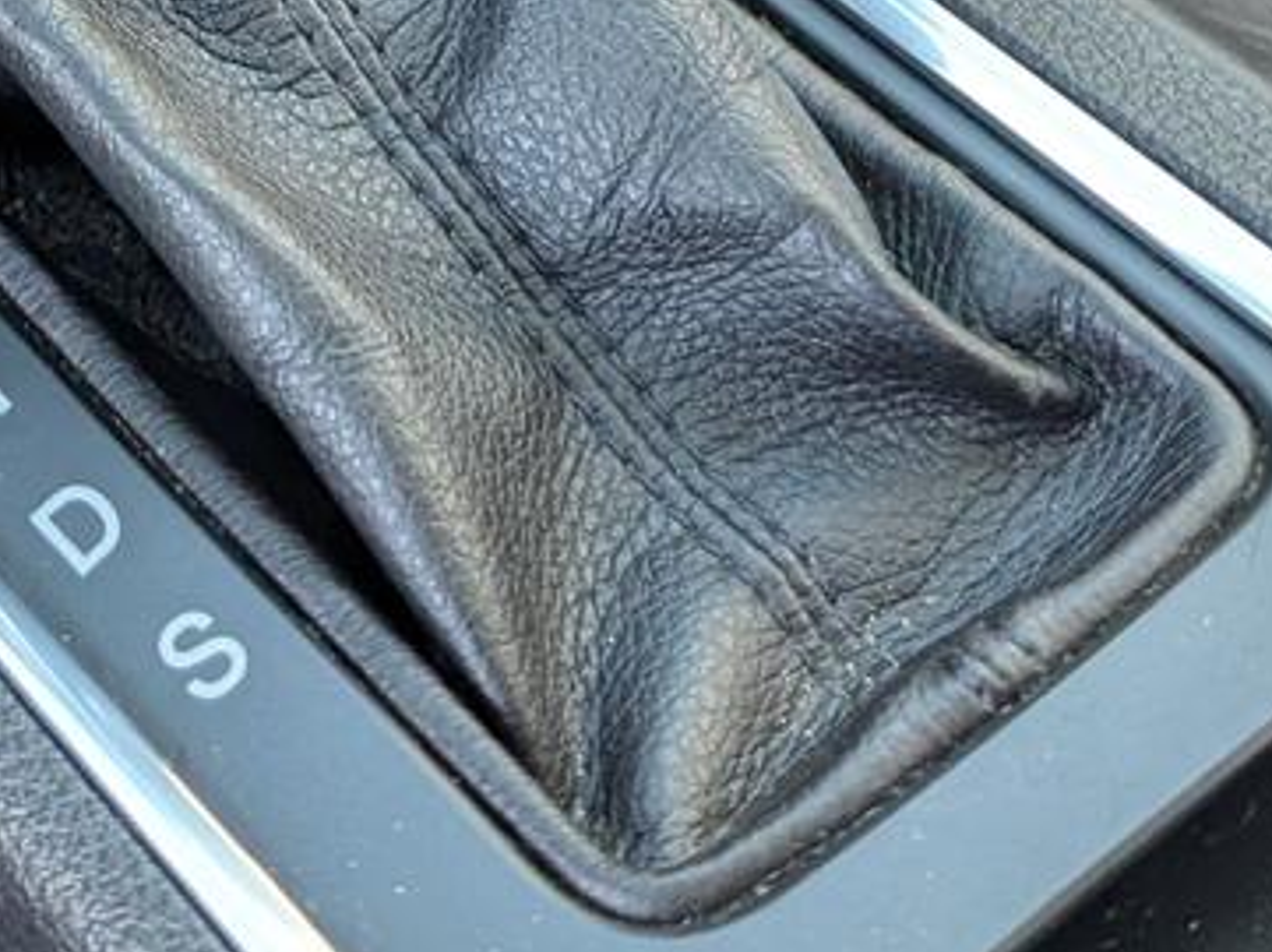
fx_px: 3120
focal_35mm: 85
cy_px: -599
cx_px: 100
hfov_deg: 22.4
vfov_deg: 15.6
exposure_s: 1/217
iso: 211
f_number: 1.68
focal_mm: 6.9
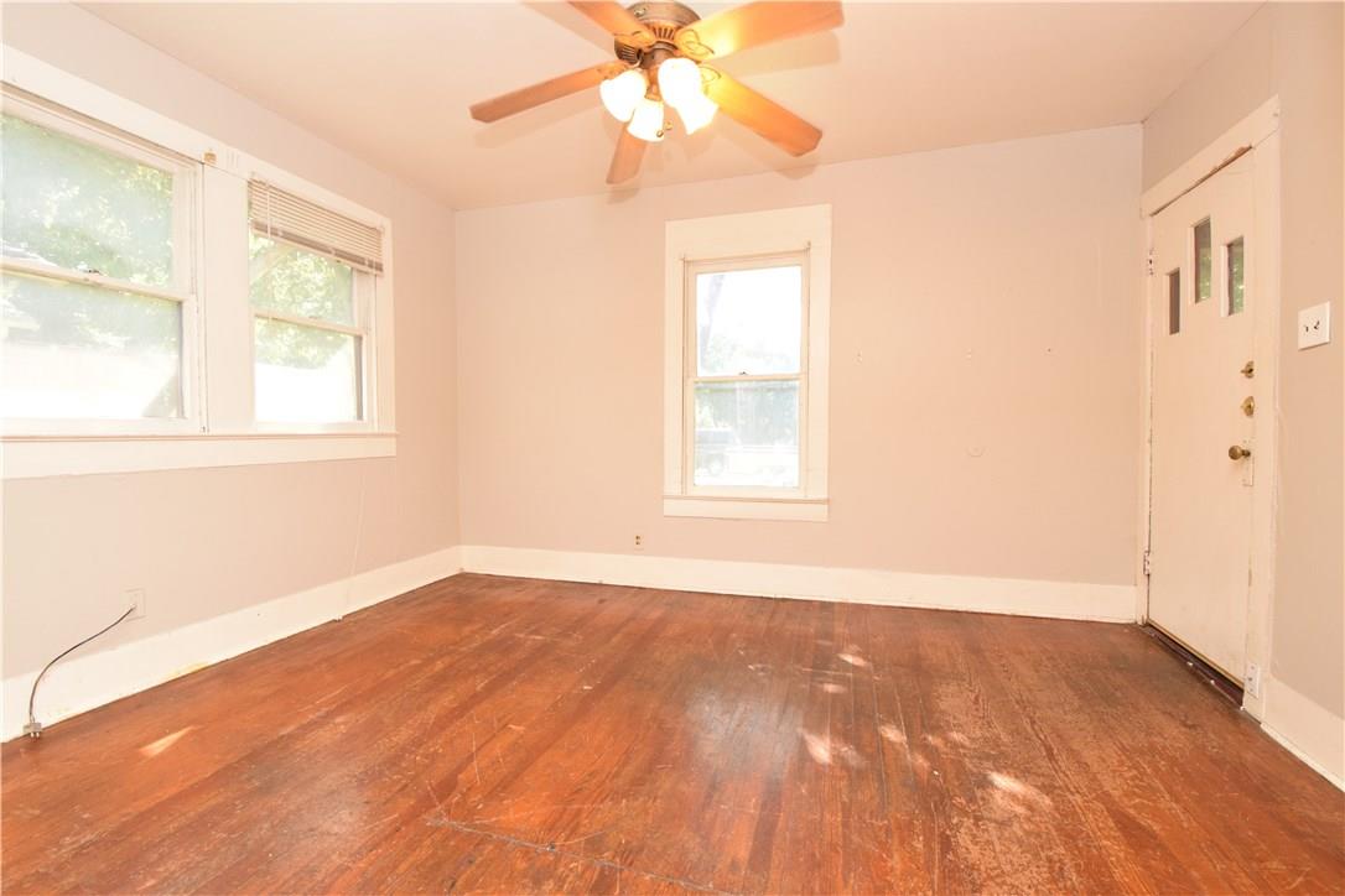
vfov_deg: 77.3
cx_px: 672
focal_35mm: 15
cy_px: 448
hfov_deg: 100.4
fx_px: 560
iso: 1600
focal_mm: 10
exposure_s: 1/80
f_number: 8
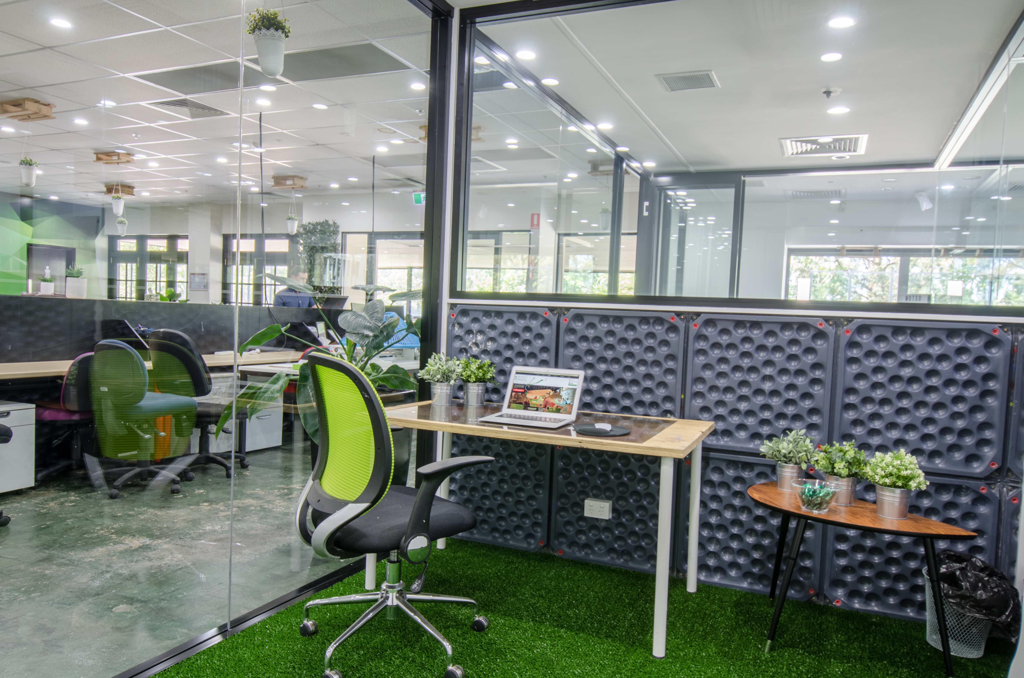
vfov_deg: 50.2
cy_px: 339
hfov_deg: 70.5
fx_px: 724
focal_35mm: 26
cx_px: 512
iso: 100
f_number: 10
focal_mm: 17
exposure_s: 1/4
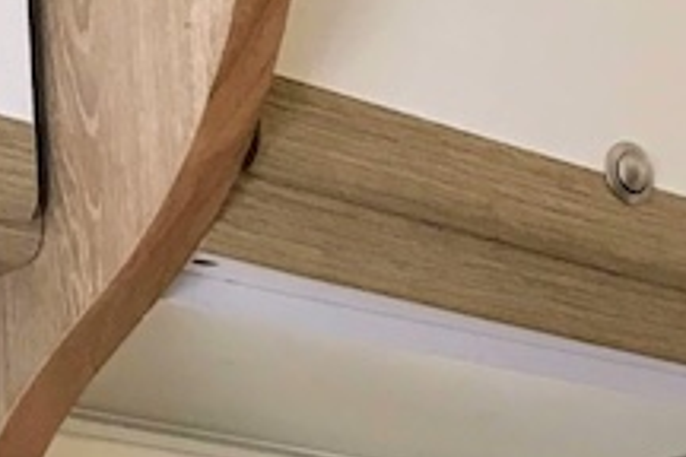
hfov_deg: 13.5
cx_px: 1175
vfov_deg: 8.4
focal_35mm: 138
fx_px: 2629
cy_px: 1355
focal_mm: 3.99
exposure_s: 1/33
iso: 25
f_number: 1.8
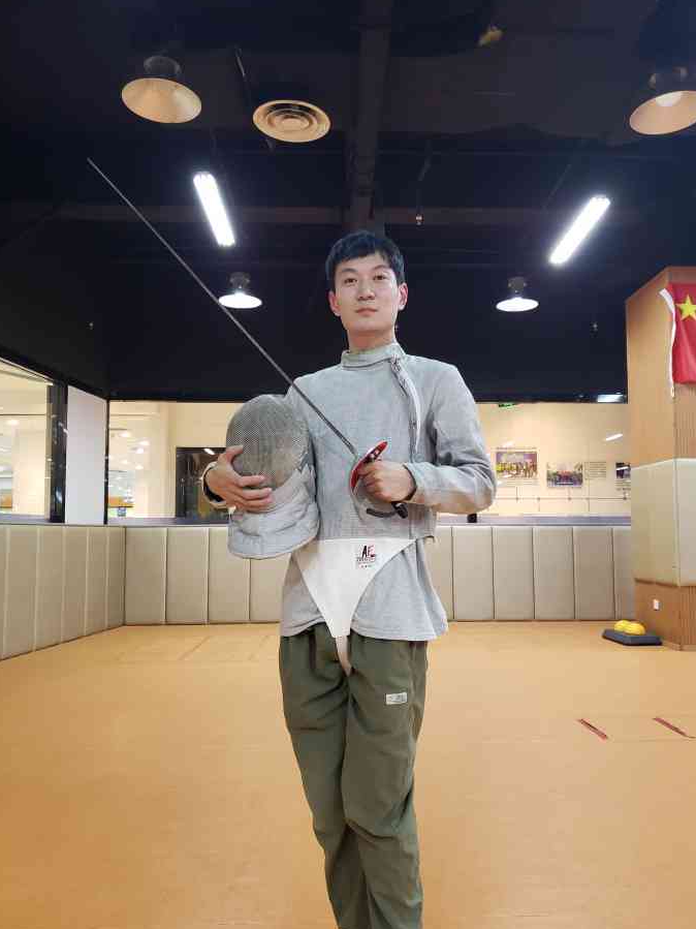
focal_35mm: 27
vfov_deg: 65.3
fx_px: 724
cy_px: 473
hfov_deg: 51.3
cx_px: 356
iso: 320
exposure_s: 1/50
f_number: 1.5
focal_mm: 4.3
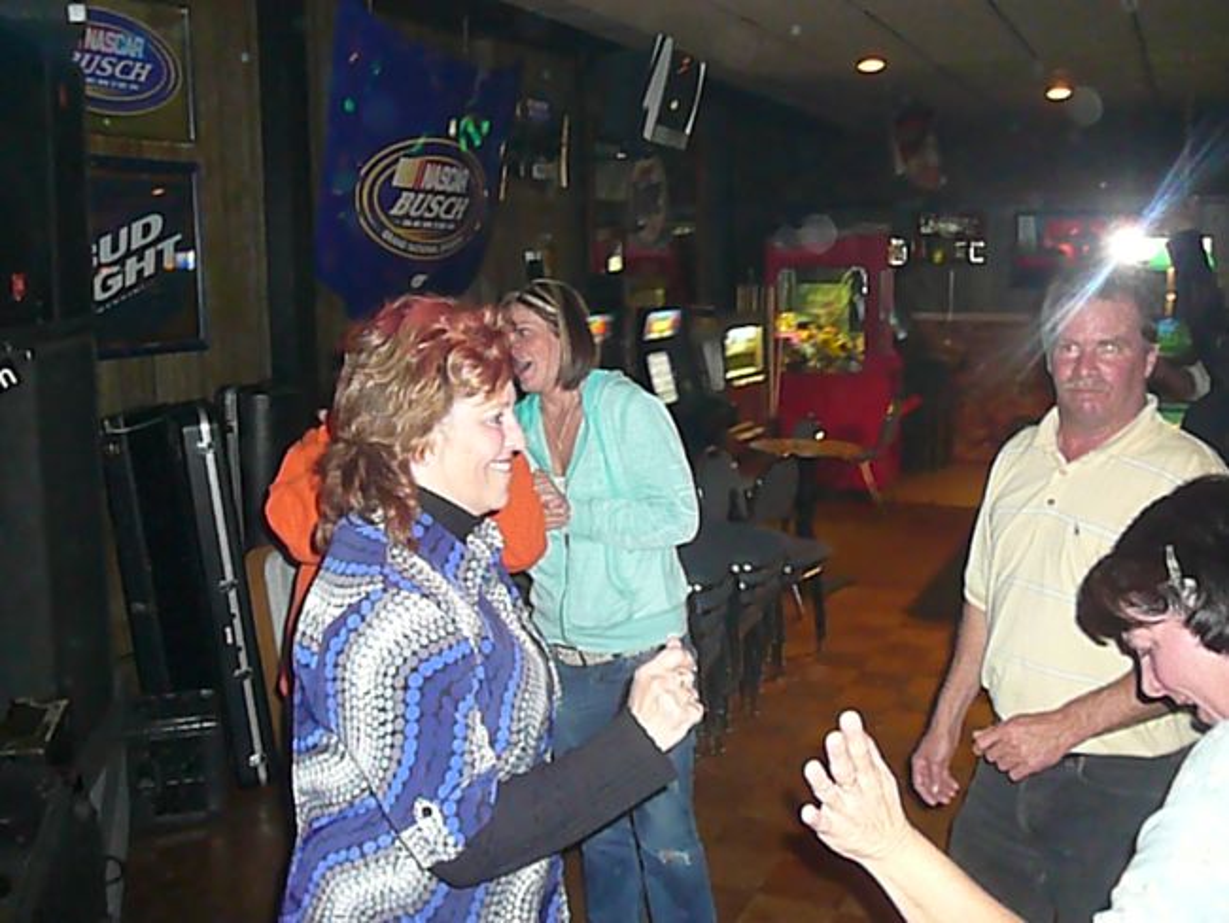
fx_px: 1243
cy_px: 462
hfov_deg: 52.6
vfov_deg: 40.7
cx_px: 614
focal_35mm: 35
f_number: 2.8
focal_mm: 5.2
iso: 800
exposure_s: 1/30
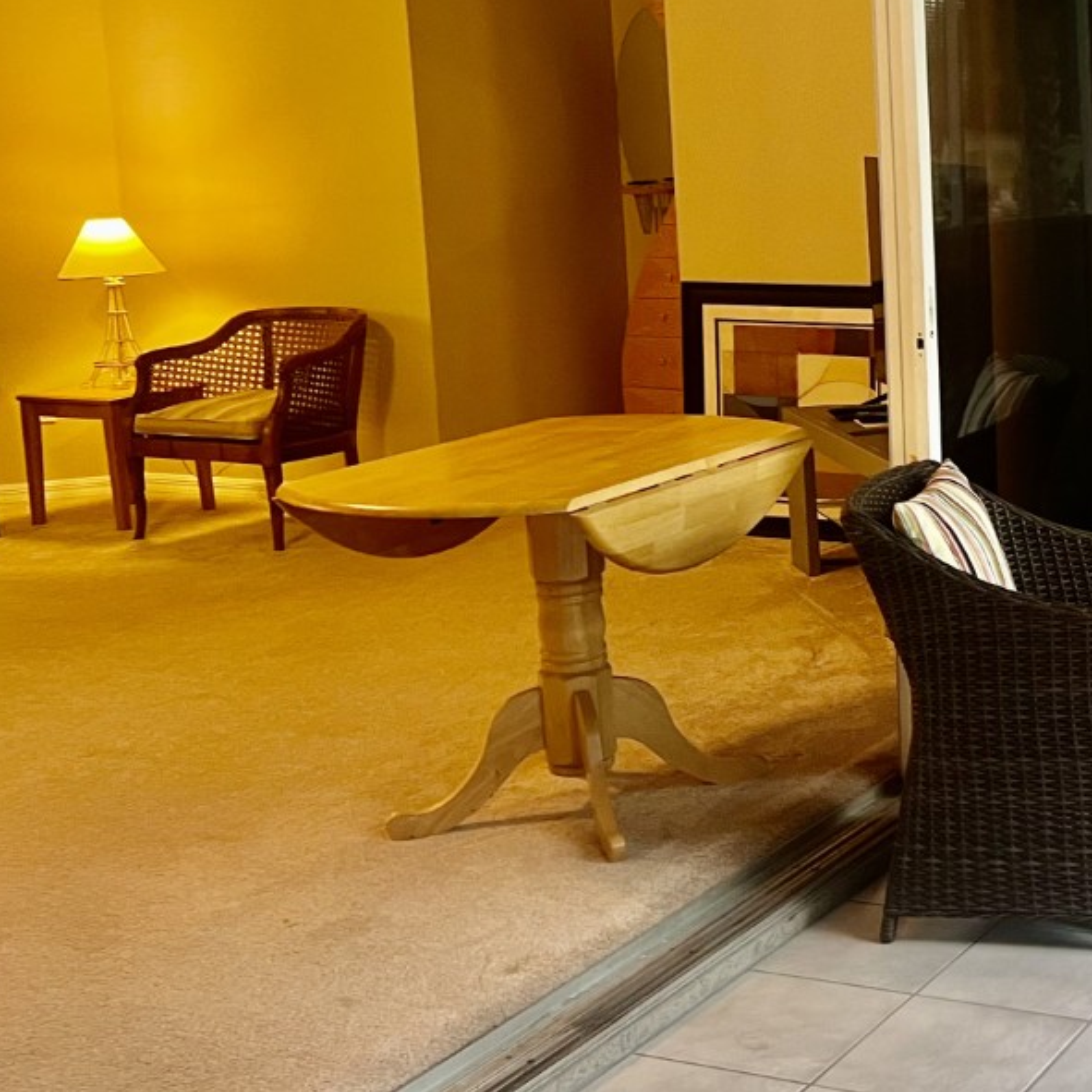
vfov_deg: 30.5
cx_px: 1308
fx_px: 1999
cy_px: 436
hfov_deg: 27.0
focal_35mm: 56
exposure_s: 1/60
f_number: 1.5
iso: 200
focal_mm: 5.7
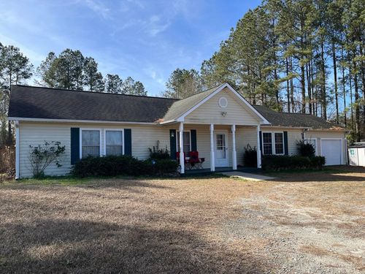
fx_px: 274
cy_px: 137
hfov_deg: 67.3
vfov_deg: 53.1
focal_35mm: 26
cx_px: 182
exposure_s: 1/1623
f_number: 1.6
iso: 50
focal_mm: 5.1
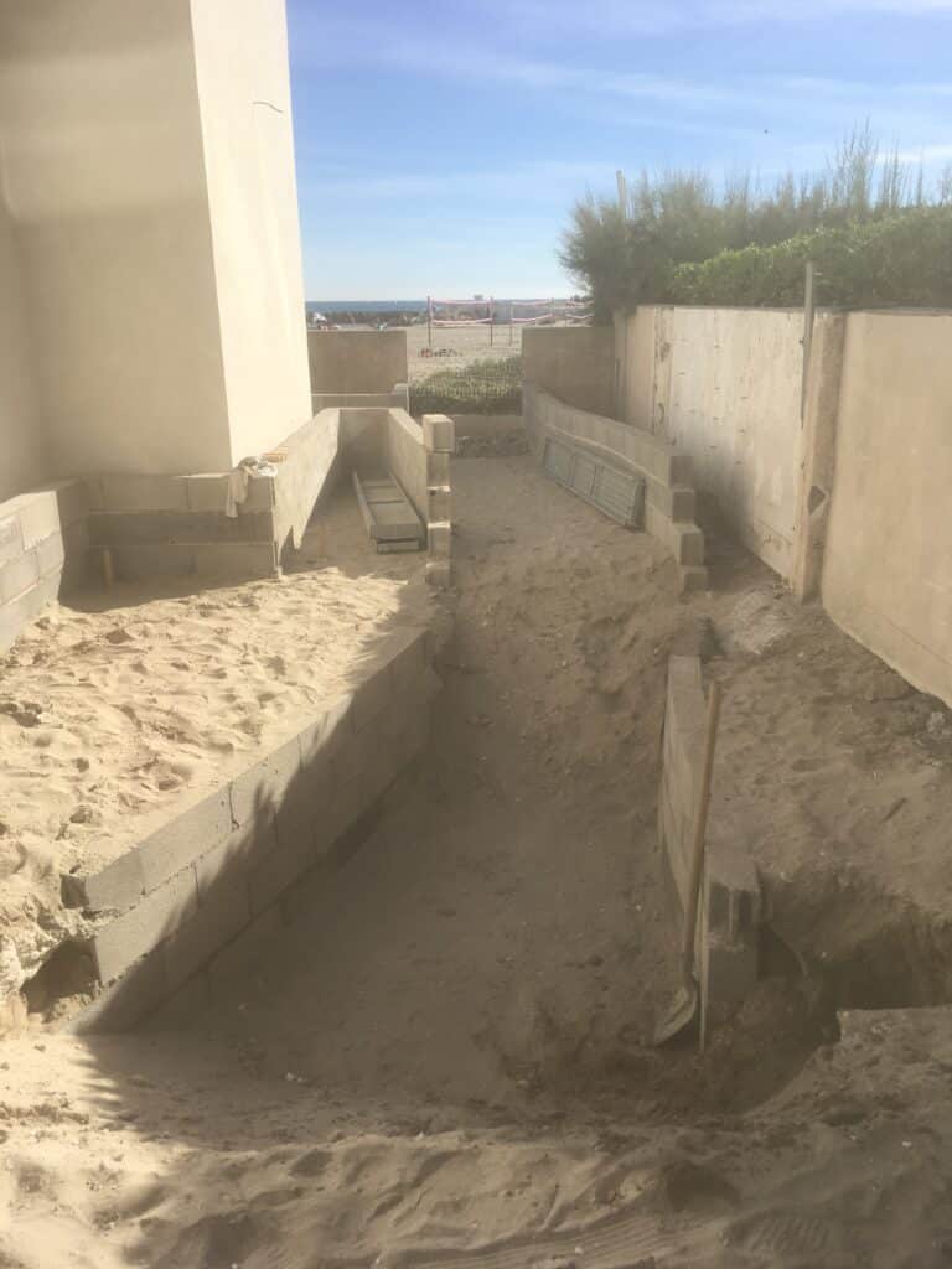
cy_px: 634
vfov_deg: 61.7
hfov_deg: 48.2
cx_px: 476
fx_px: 1063
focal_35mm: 29
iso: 25
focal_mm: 4.15
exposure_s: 1/1166
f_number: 2.2
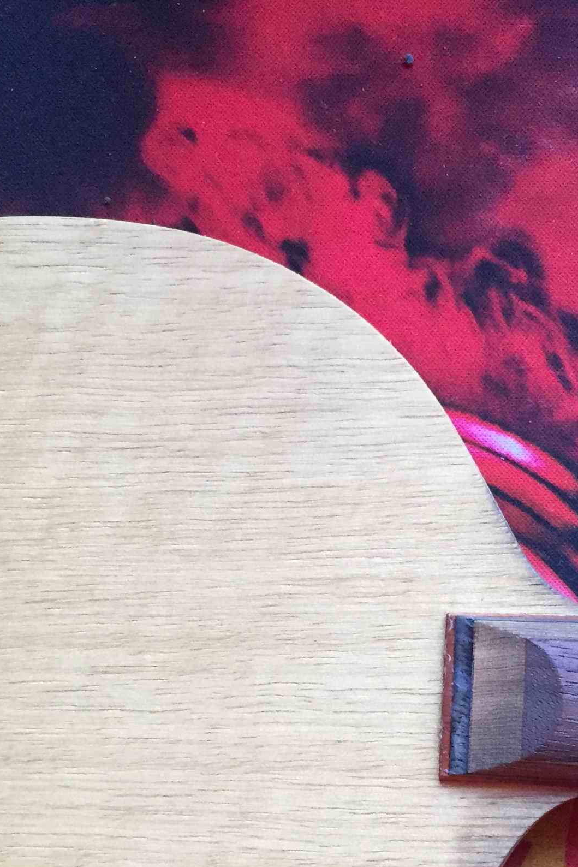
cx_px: 300
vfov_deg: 31.8
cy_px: 642
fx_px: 1493
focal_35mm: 62
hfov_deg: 21.9
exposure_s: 1/30
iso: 160
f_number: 2.2
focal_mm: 4.15
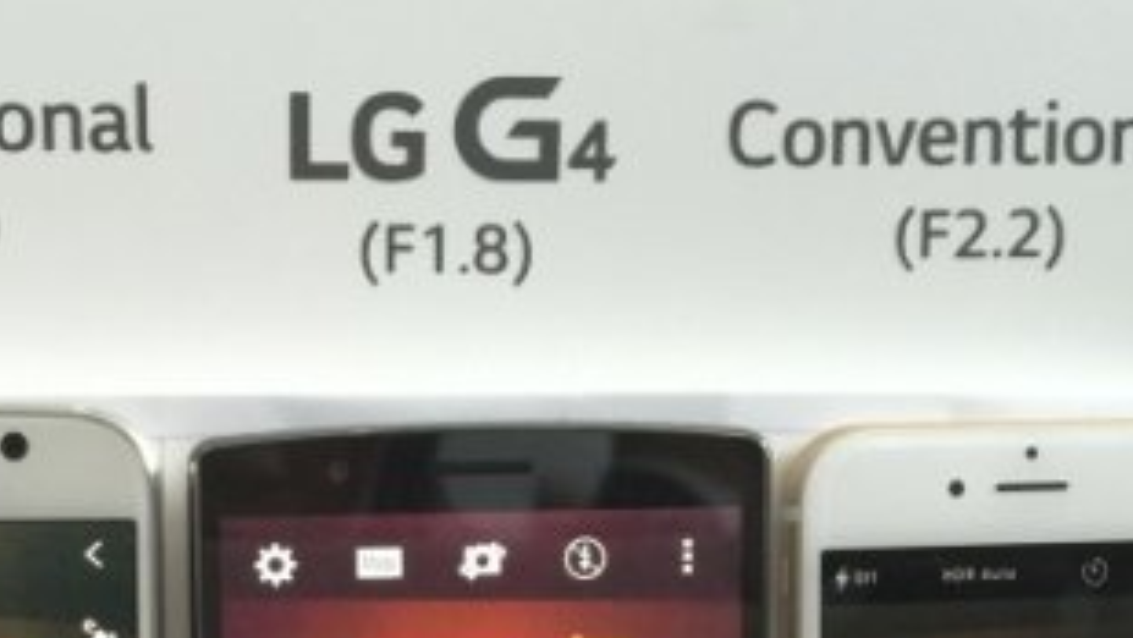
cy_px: 847
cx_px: 248
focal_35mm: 68
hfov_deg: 30.3
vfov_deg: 16.7
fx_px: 2043
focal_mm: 4.15
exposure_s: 1/15
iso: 32
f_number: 2.2
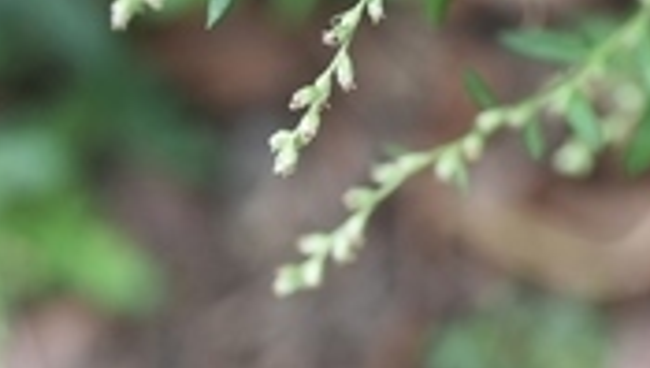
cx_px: 212
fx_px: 4177
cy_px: -182
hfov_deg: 8.9
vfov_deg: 5.0
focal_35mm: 242
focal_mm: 90
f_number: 7.1
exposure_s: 1/200
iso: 400
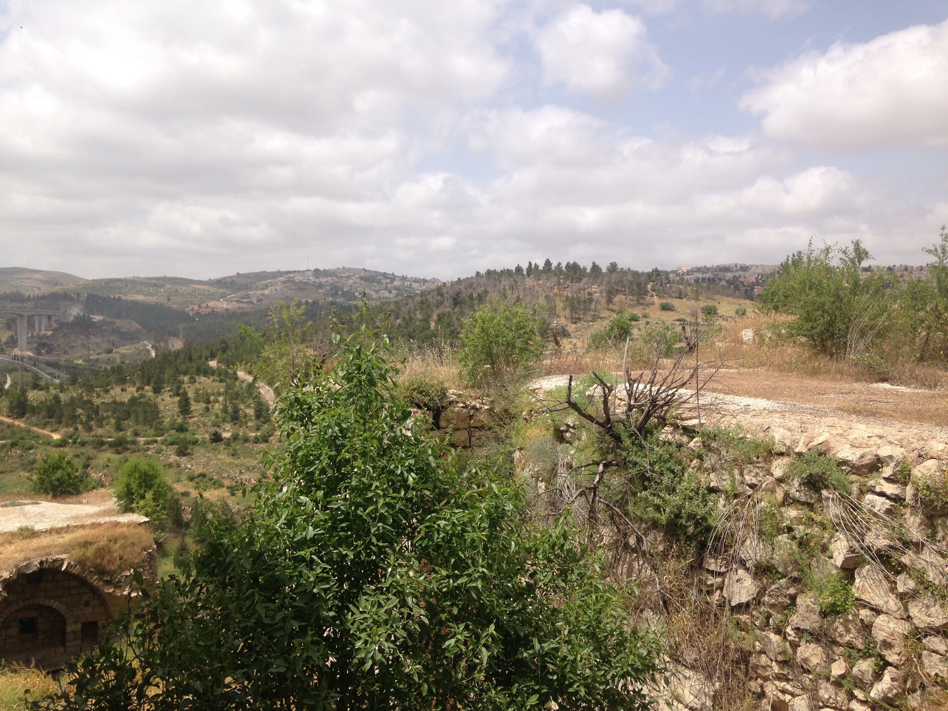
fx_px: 904
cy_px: 356
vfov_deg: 42.9
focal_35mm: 33
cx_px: 474
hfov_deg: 55.4
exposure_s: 1/1938
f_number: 2.4
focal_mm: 4.12
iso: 50
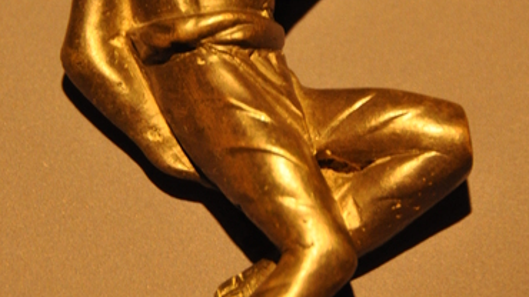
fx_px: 4136
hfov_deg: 7.3
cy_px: 71
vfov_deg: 4.1
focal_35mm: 295
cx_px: 275
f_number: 5.3
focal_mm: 105
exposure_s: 1/13
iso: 1600
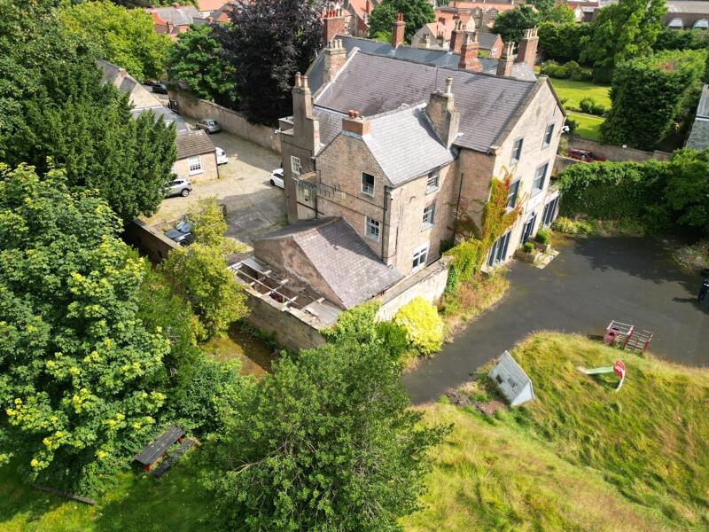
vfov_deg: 56.8
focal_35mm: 24
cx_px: 354
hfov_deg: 71.6
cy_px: 266
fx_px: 492
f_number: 1.7
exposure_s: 1/1500
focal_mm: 6.72
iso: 130
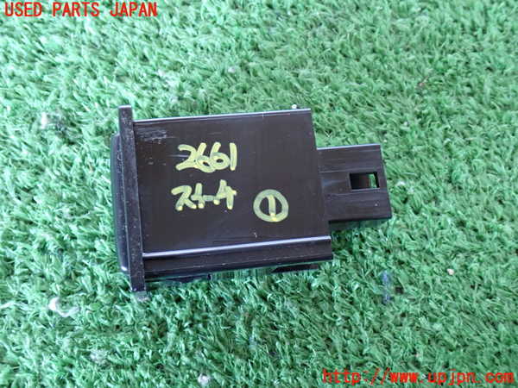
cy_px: 194
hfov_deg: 45.8
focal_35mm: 41
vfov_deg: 35.1
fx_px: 614
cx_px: 259
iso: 800
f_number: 2.8
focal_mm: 7.31
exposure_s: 1/13
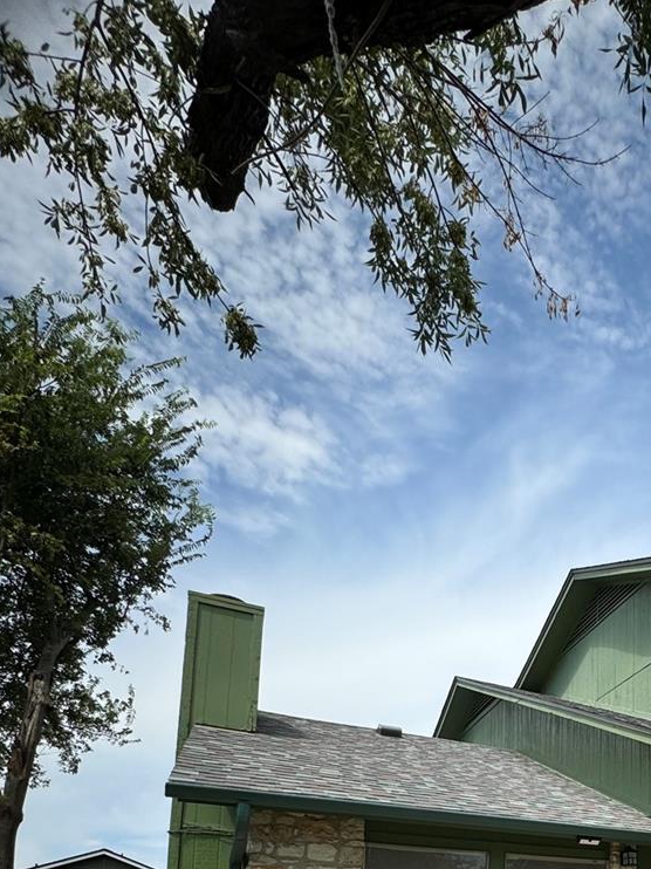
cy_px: 880
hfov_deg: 41.2
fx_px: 728
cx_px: 670
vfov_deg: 49.6
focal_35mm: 29
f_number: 2.2
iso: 50
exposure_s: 1/1299
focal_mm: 2.22
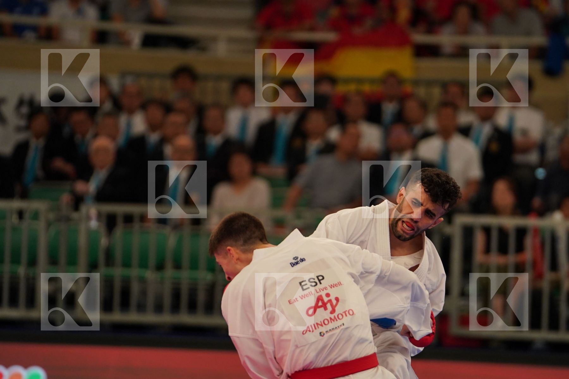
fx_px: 4694
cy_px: 190
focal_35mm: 297
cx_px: 284
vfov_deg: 4.6
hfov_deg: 6.9
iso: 1250
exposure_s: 1/1000
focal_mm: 198
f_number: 2.8
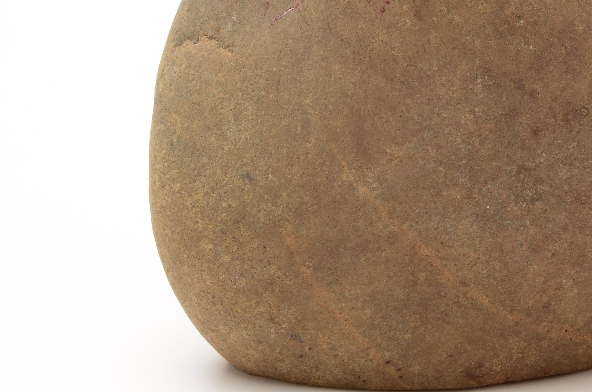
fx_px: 1377
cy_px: 54
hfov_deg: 23.9
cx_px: 475
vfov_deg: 16.0
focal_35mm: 84
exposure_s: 1/160
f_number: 18
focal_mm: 31
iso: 100
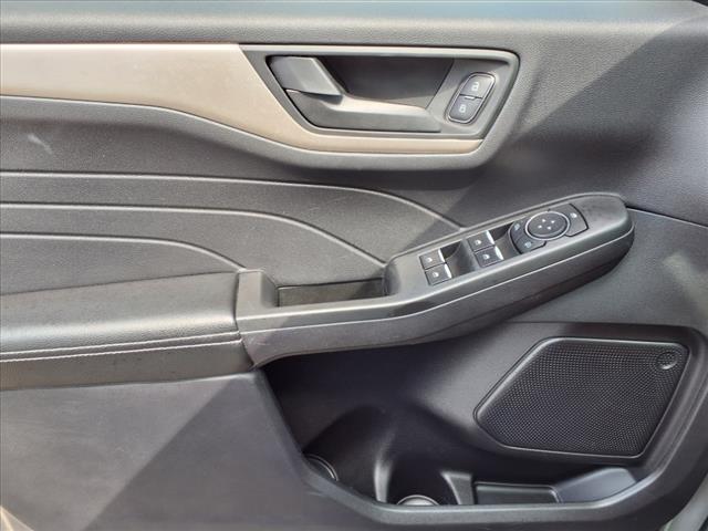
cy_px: 266
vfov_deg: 51.4
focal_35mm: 27
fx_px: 552
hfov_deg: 65.3
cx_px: 354
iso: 40
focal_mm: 3.58
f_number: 1.9
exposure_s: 1/123
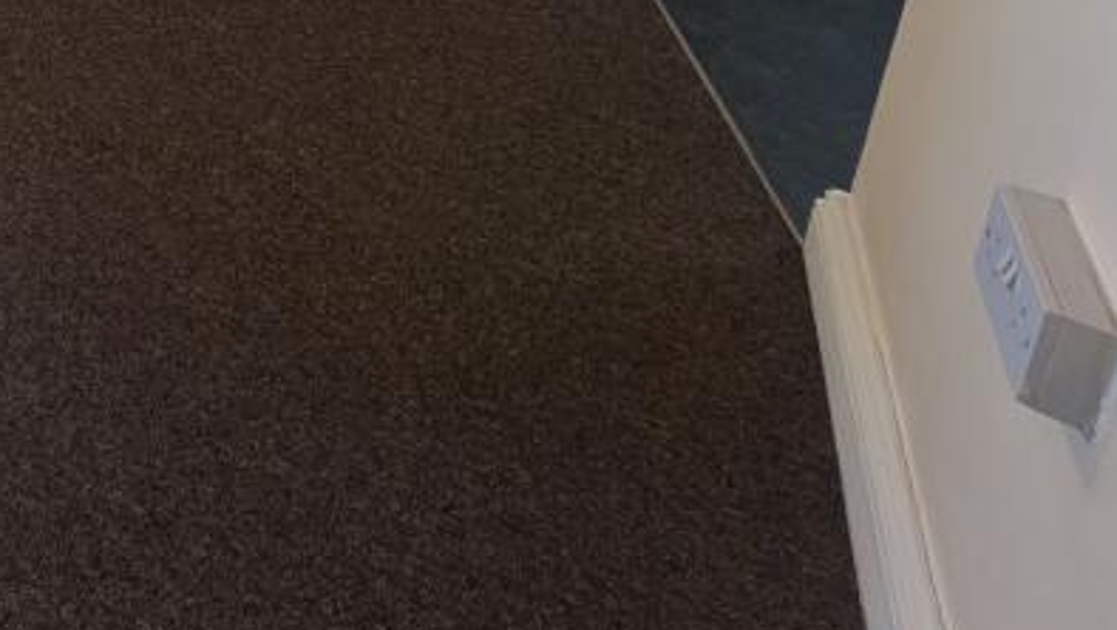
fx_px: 1007
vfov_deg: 23.6
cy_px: -416
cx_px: -128
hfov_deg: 43.8
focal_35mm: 34
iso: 42
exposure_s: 1/24.3
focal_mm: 2.23
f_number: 1.95
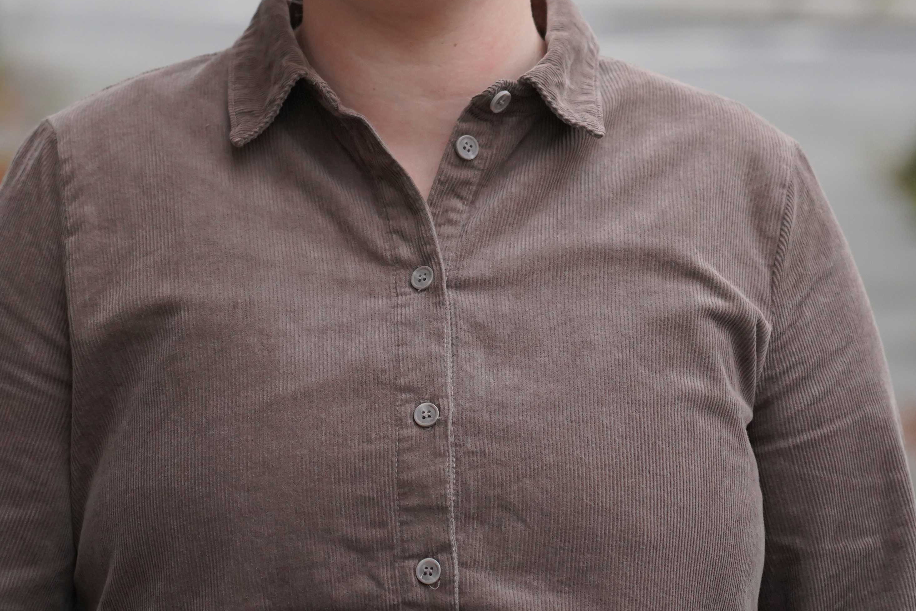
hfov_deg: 9.6
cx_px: 383
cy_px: -4
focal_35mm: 215
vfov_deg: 6.4
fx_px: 5470
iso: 1250
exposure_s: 1/160
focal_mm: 105
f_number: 4
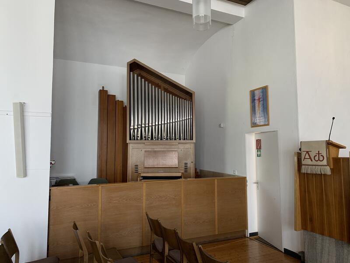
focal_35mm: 26
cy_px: 132
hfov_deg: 67.3
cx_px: 175
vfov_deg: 53.1
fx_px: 263
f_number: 1.8
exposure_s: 1/60
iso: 250
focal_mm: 4.25
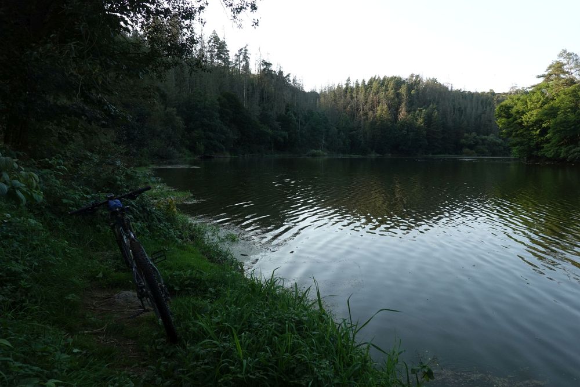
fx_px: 387
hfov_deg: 73.7
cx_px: 290
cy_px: 194
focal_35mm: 24
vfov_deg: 53.1
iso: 125
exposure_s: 1/60
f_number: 7.1
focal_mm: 9
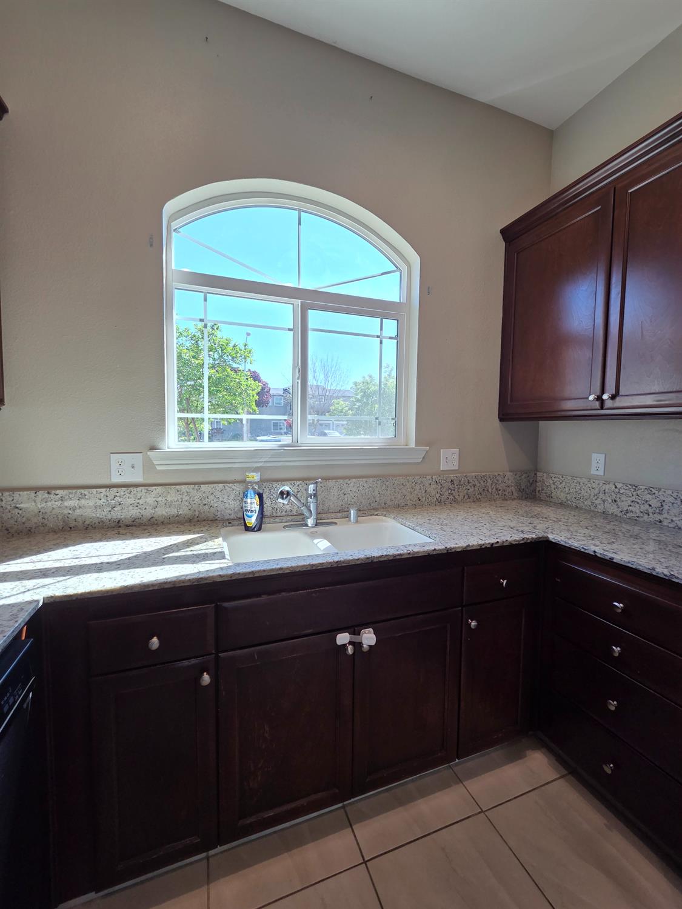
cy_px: 454
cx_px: 341
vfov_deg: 106.2
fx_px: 341
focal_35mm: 13
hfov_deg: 89.9
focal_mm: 2.2
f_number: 2.2
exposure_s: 1/120
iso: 50
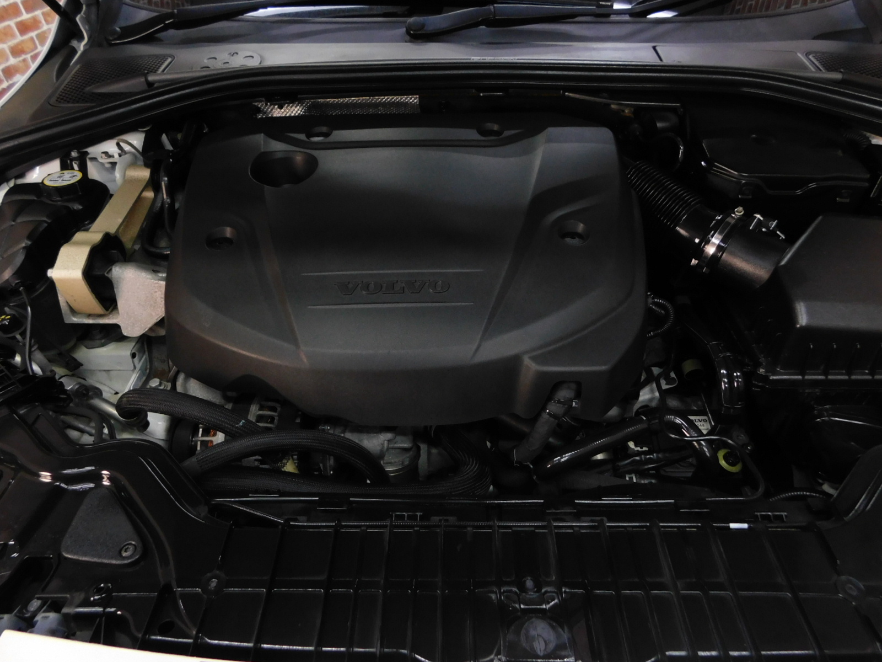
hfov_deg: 73.9
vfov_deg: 58.9
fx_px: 586
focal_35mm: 23
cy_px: 331
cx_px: 441
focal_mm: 4
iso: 250
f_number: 3
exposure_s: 1/30
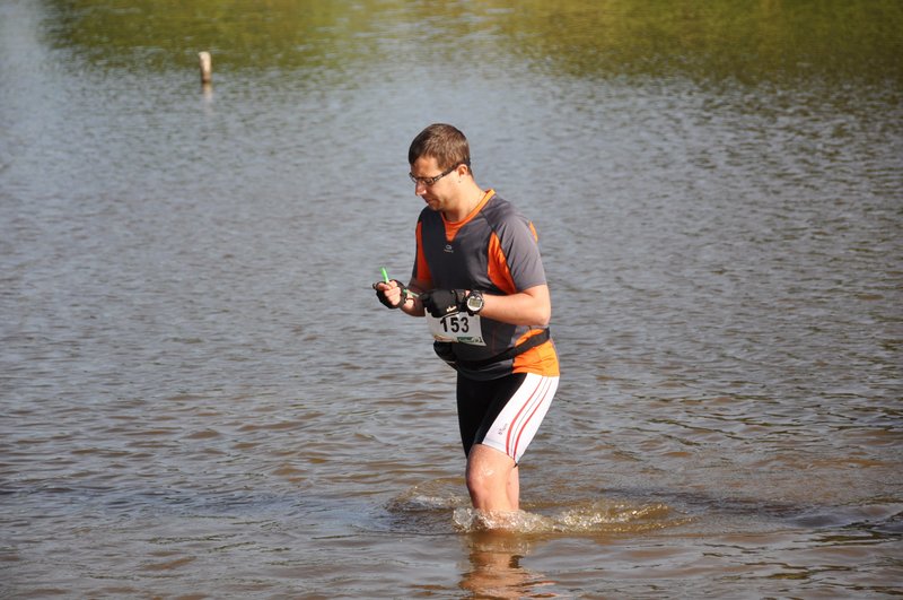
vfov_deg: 8.7
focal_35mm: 158
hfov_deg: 13.1
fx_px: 3945
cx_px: 452
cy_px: 300
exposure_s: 1/1600
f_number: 5.6
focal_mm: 105
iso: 400
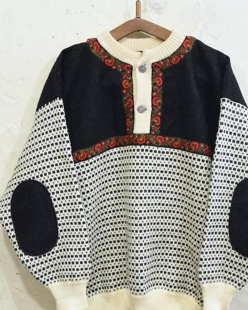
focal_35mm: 49
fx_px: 450
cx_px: 140
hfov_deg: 30.8
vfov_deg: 38.1
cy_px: 158
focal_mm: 38
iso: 4000
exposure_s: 1/80
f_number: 6.3
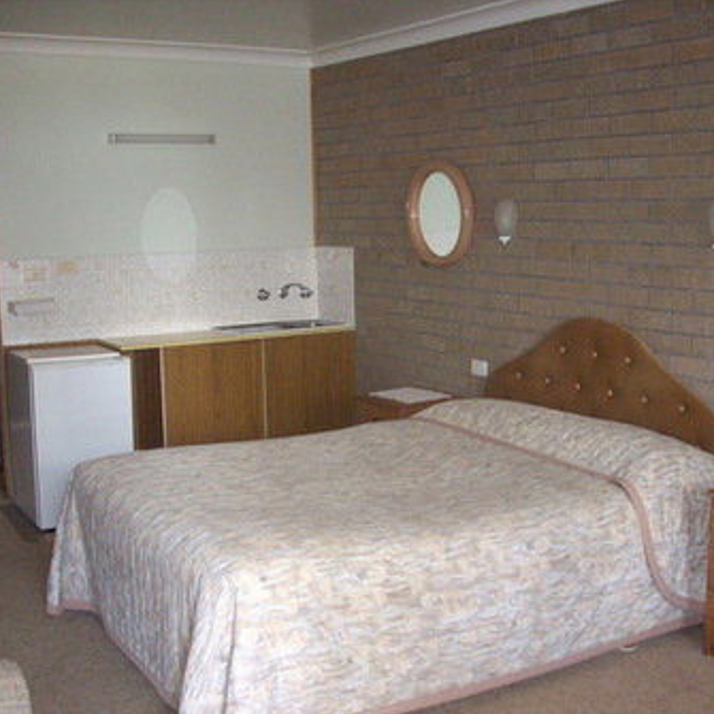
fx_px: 1027
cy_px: 358
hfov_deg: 38.3
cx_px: 360
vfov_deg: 38.3
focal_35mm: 44
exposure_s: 1/60
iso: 400
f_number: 2.8
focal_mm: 6.2
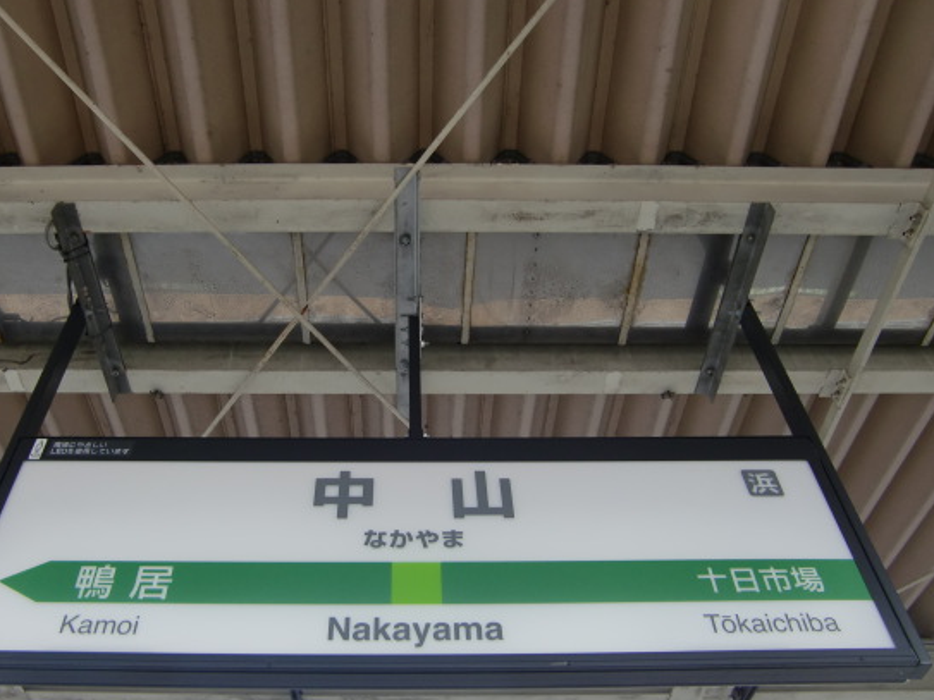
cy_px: 377
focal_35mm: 33
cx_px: 411
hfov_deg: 55.2
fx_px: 890
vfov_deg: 42.9
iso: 64
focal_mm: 4.9
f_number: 2.6
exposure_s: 1/60
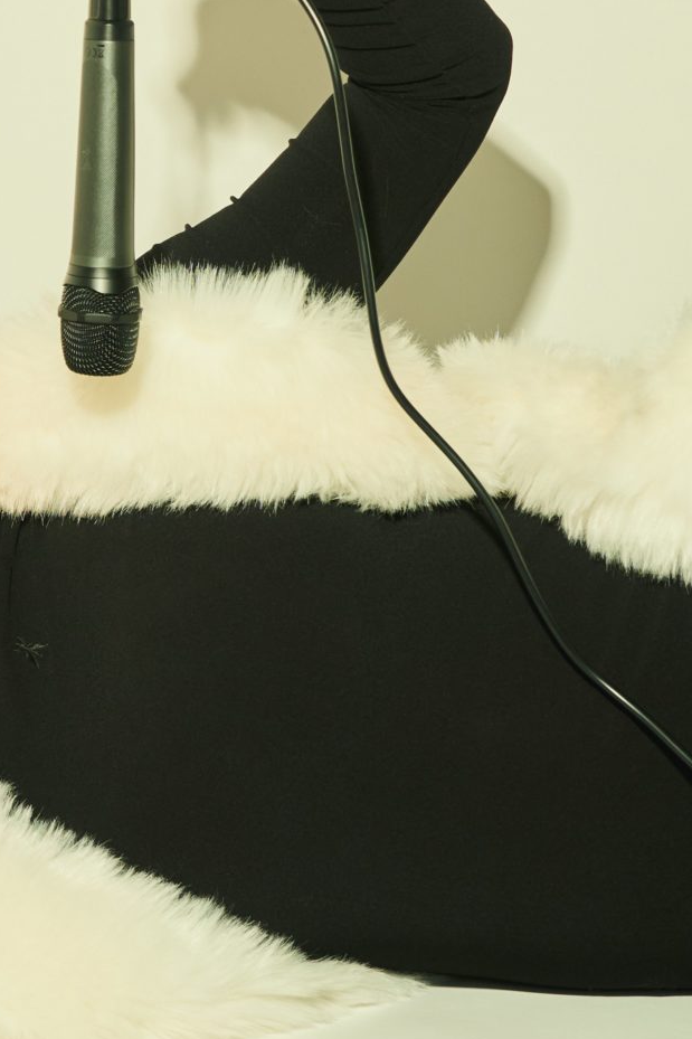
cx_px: -196
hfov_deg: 13.0
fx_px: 2942
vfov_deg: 19.8
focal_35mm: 102
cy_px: 177
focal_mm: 37
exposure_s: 1/125
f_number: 5.6
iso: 500
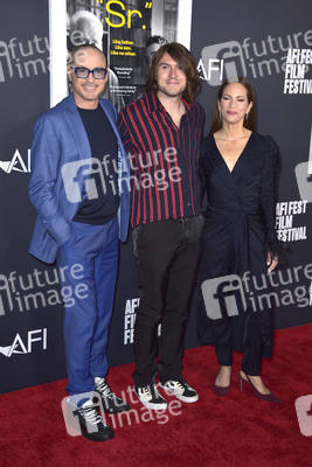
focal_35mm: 52
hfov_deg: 26.0
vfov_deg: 38.2
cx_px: 156
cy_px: 234
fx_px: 675
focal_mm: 52
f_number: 6.3
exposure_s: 1/200
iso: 500
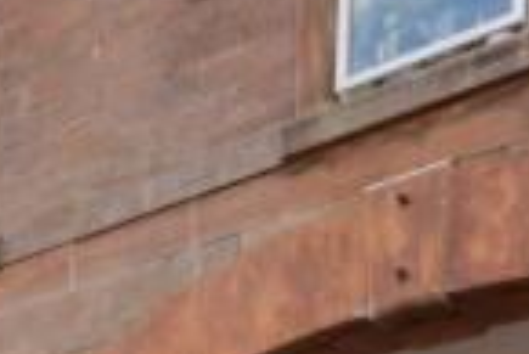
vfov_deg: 12.7
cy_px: 839
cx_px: 120
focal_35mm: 85
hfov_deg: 23.6
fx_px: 1250
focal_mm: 12
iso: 800
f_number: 20
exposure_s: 1/25
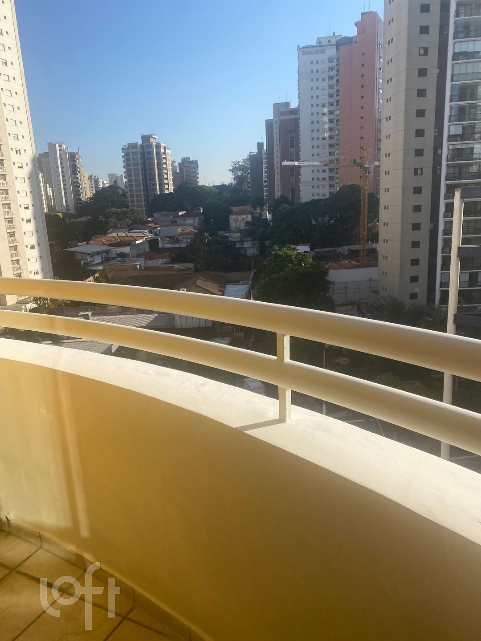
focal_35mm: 26
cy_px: 320
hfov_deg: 53.1
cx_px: 240
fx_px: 482
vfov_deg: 67.3
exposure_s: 1/2141
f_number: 1.8
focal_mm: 4.25
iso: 32
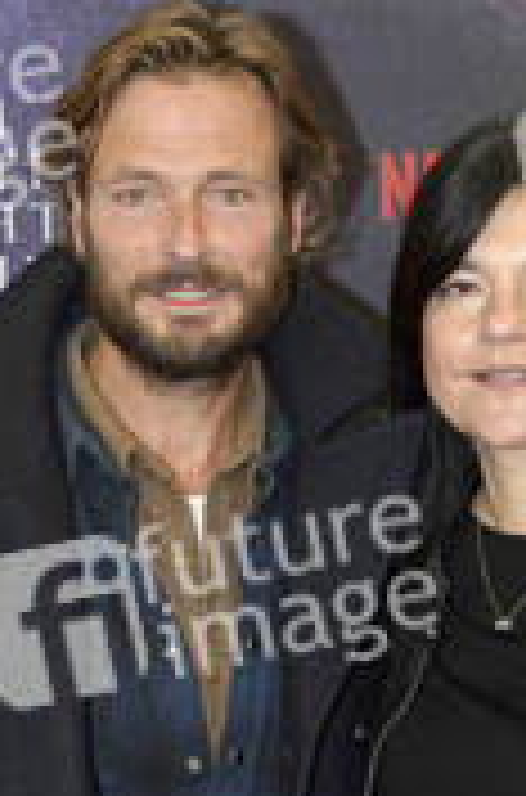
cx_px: 337
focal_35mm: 120
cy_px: 827
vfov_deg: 16.7
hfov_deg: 11.3
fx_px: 2645
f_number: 5.6
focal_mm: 53
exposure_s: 1/160
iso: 640
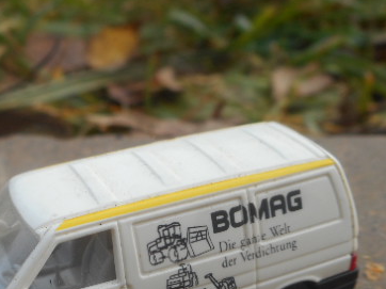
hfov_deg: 28.2
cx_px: 166
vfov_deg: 21.1
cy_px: 225
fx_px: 769
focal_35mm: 69
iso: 80
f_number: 4.5
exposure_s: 1/60
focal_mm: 6.9
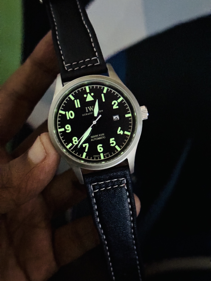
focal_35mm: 48
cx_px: 106
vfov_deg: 39.7
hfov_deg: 30.3
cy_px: 140
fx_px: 390
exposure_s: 1/17
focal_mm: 6.76
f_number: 1.78
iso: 10000
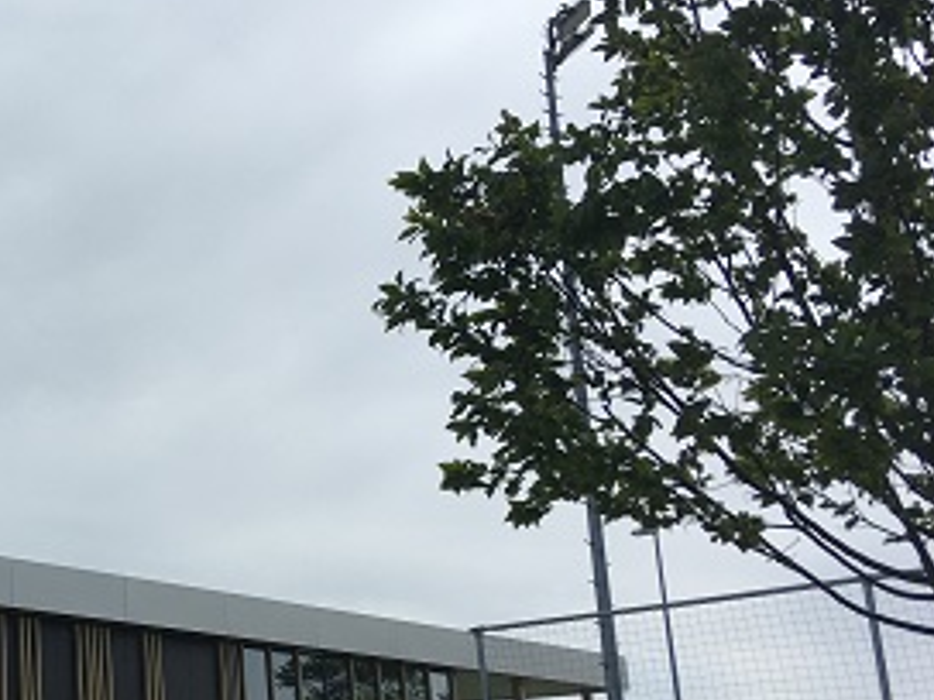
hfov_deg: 28.1
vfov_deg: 22.9
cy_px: 432
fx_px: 1727
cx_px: -45
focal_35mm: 64
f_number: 2.2
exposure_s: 1/2331
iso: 25
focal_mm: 4.15
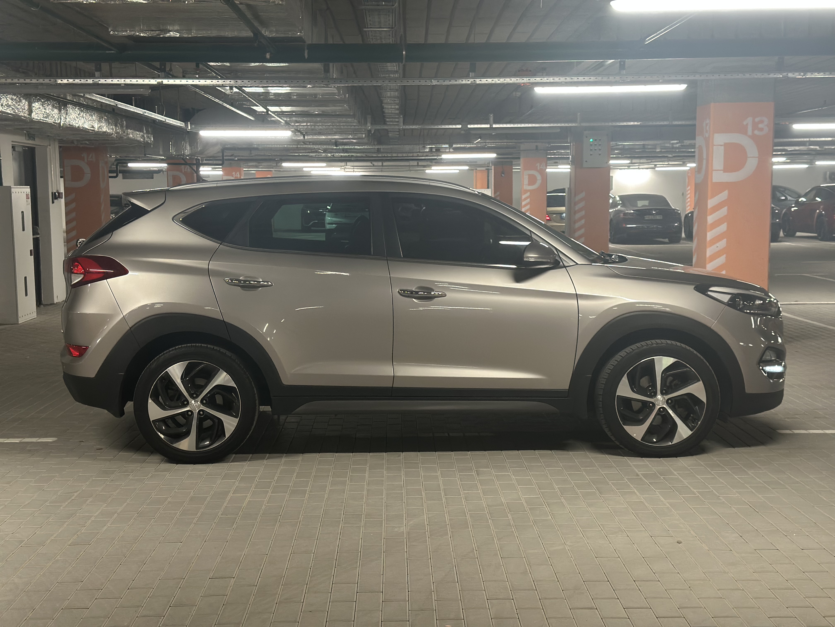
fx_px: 1158
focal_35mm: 48
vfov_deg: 30.3
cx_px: 418
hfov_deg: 39.7
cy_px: 314
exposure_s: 1/50
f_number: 1.78
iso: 200
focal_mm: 6.86
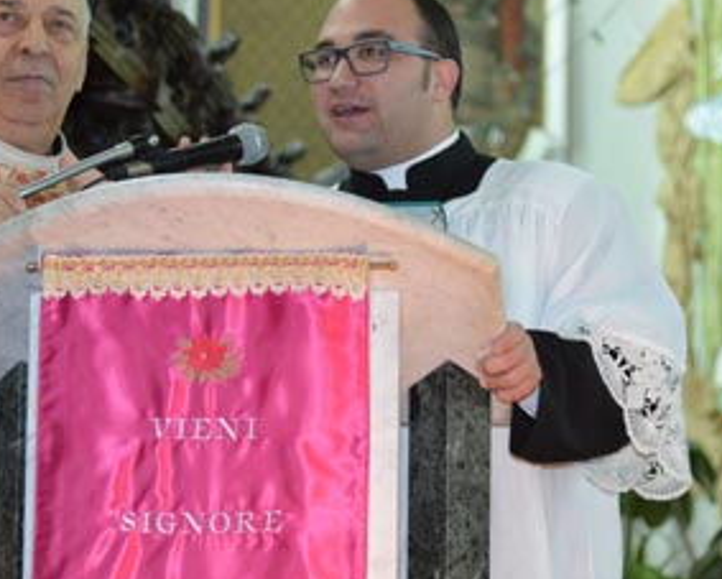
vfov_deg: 9.7
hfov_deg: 12.1
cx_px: 309
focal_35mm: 159
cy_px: 238
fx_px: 3401
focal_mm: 75
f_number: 4
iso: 2200
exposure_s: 1/160
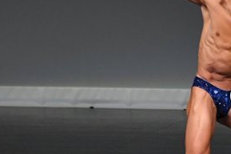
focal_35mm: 820
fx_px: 5258
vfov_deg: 1.7
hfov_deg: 2.5
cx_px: 231
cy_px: 54
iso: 4000
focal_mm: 190
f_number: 5.6
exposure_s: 1/400
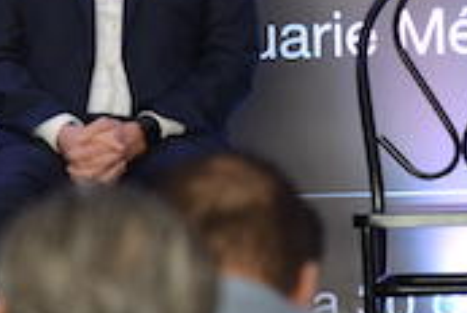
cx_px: -146
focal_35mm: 485
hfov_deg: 4.2
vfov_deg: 2.8
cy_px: -54
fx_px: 6302
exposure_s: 1/500
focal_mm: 105
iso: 2200
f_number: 2.8
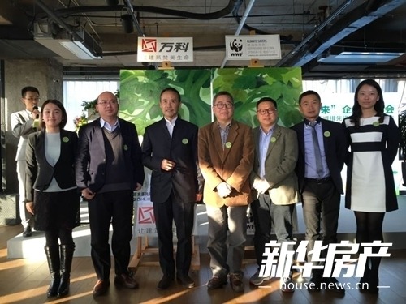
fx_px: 340
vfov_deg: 48.2
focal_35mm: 29
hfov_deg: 61.7
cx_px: 203
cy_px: 152
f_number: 2.2
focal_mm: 4.15
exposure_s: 1/40
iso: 32
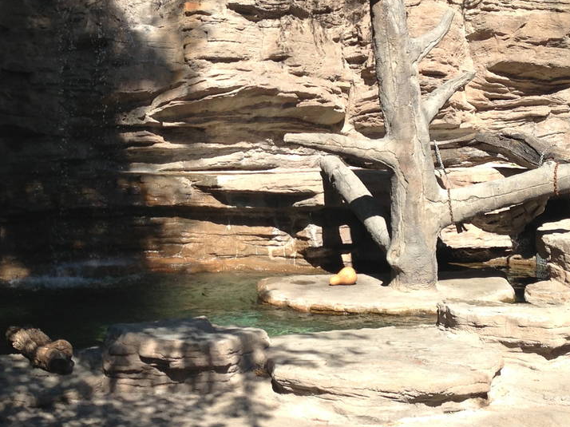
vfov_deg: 19.8
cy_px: 111
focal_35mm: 74
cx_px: 217
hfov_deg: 26.3
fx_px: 1218
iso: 50
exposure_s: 1/723
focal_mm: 4.13
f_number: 2.4
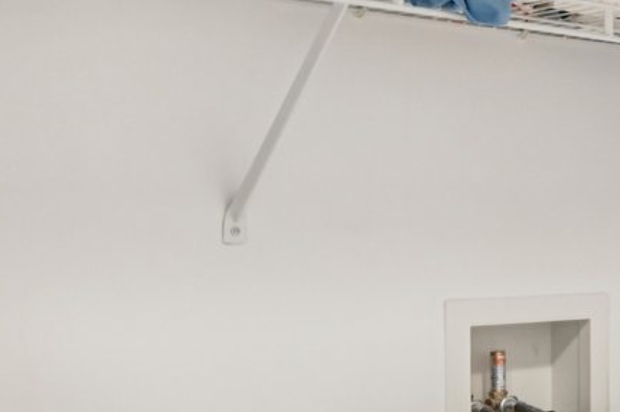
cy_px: 266
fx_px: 1394
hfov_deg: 21.2
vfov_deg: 16.8
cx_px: 931
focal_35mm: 81
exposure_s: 1/10
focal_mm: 17
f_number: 8
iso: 400
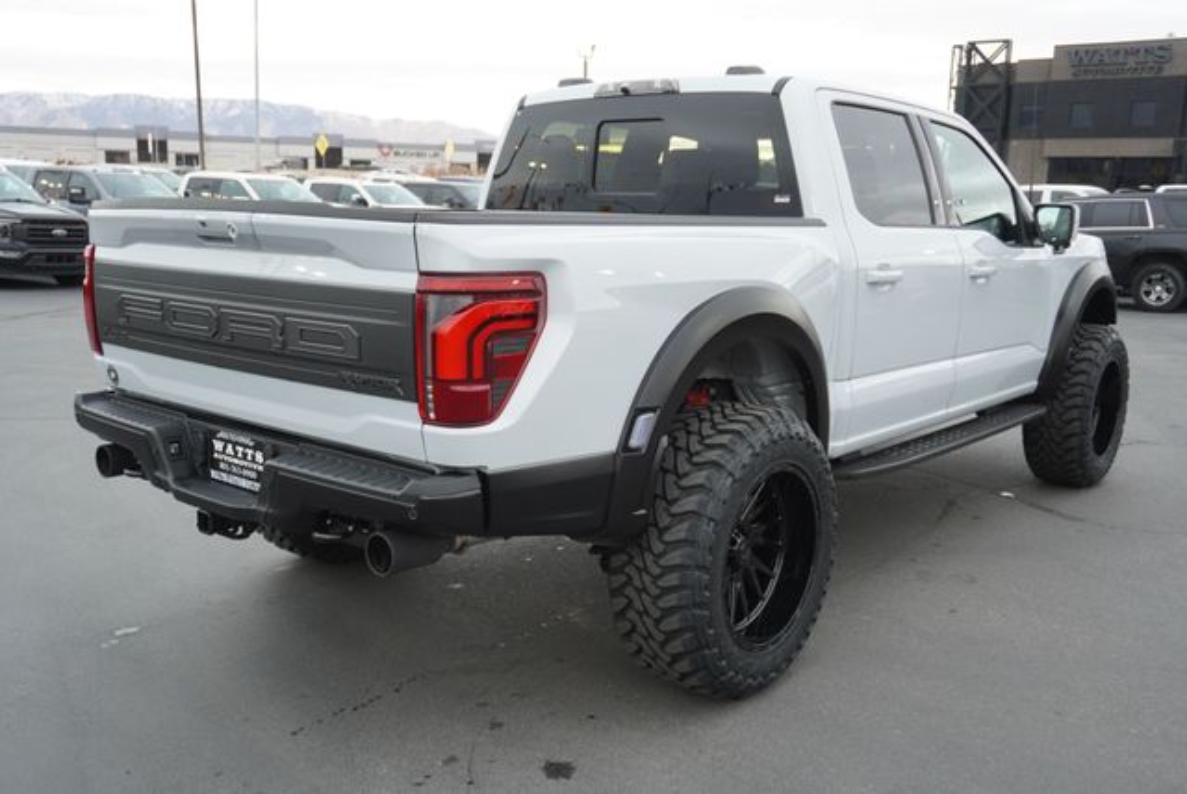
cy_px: 397
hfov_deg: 55.1
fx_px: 1139
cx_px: 594
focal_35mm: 34
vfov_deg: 38.4
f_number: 4
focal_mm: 23
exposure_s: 1/60
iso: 320
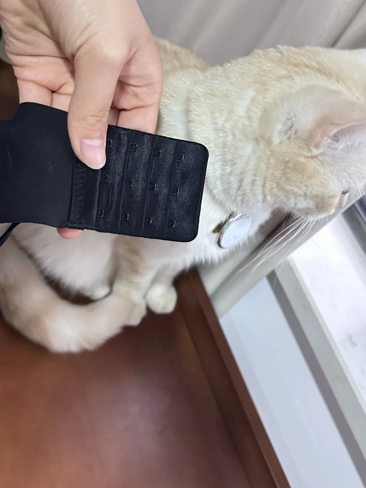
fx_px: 451
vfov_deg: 56.6
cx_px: 237
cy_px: 211
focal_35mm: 32
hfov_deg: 43.7
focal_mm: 6.86
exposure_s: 1/59
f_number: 1.78
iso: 1000
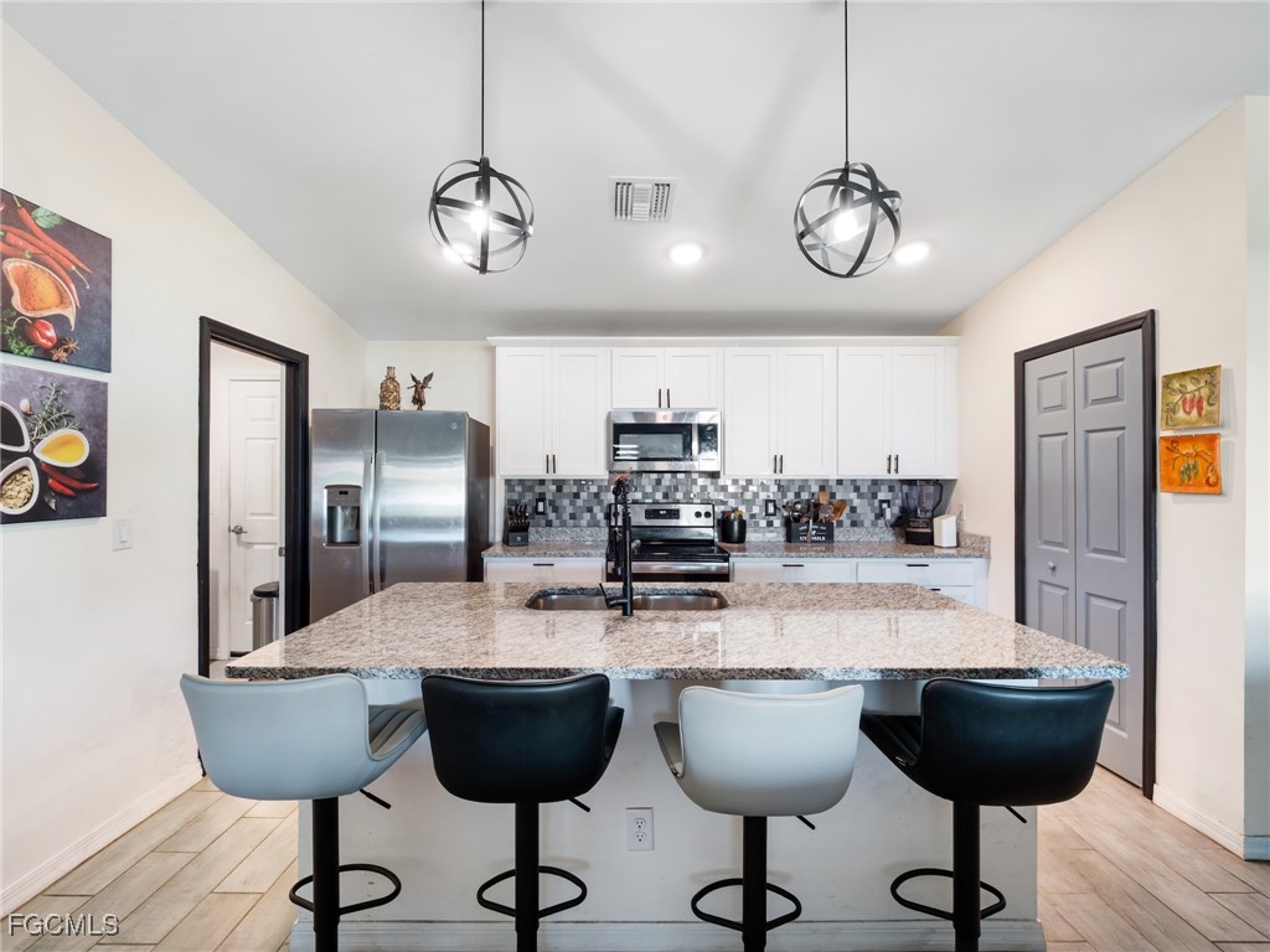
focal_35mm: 14
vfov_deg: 85.7
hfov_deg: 102.1
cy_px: 476
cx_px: 635
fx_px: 514
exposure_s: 1/1.25
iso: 200
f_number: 7.1
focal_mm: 7
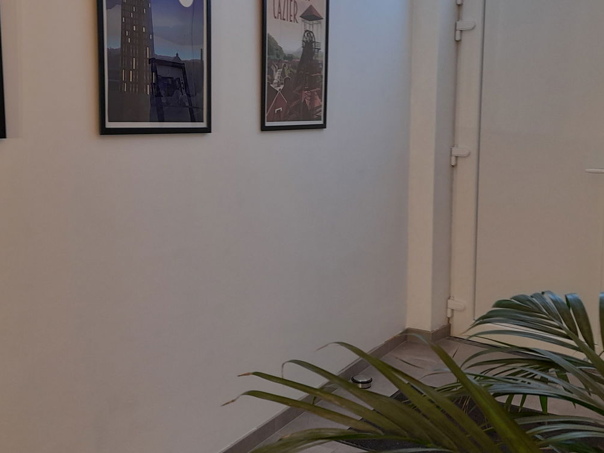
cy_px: 203
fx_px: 698
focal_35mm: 40
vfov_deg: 35.9
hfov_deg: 46.7
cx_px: 260
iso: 100
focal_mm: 4.6
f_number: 2
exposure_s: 1/50
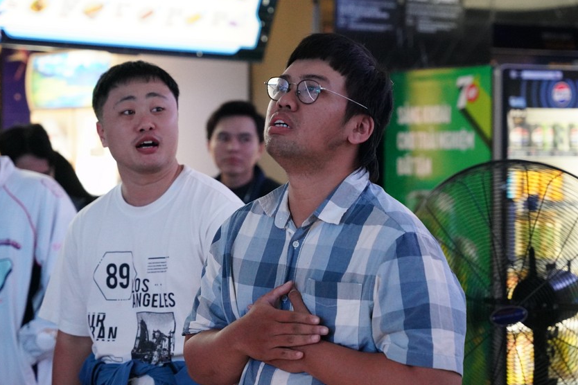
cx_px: 286
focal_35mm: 107
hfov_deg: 19.1
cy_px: 192
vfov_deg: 12.8
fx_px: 1718
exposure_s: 1/200
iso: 6400
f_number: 2.8
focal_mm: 70
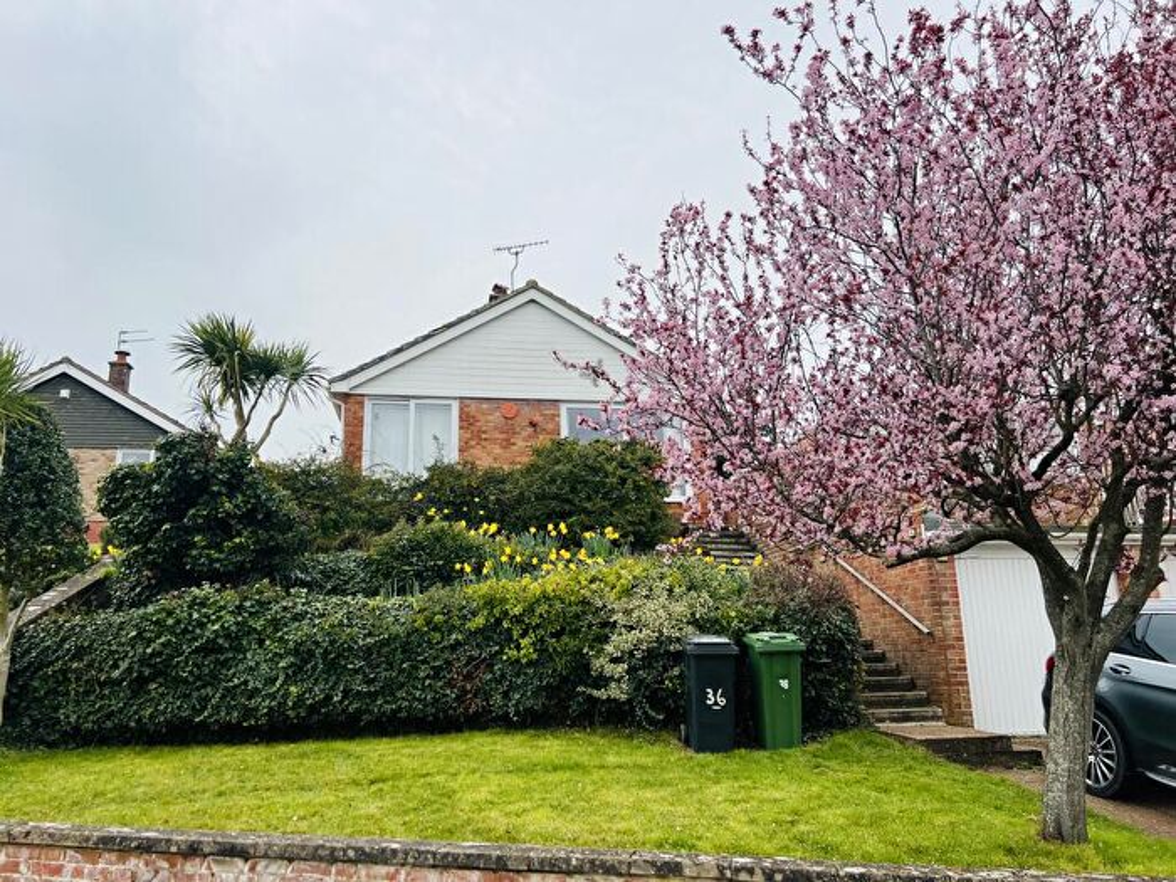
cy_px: 441
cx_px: 588
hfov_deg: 67.3
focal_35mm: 26
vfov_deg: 53.1
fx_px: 883
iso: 50
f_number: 1.5
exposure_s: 1/2632
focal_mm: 5.7
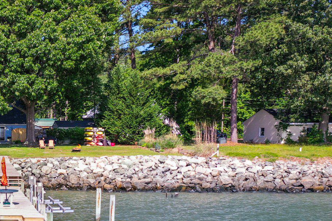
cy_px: 194
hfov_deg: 29.1
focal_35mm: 63
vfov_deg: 21.2
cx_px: -23
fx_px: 581
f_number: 3.2
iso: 100
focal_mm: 10.26
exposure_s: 1/50
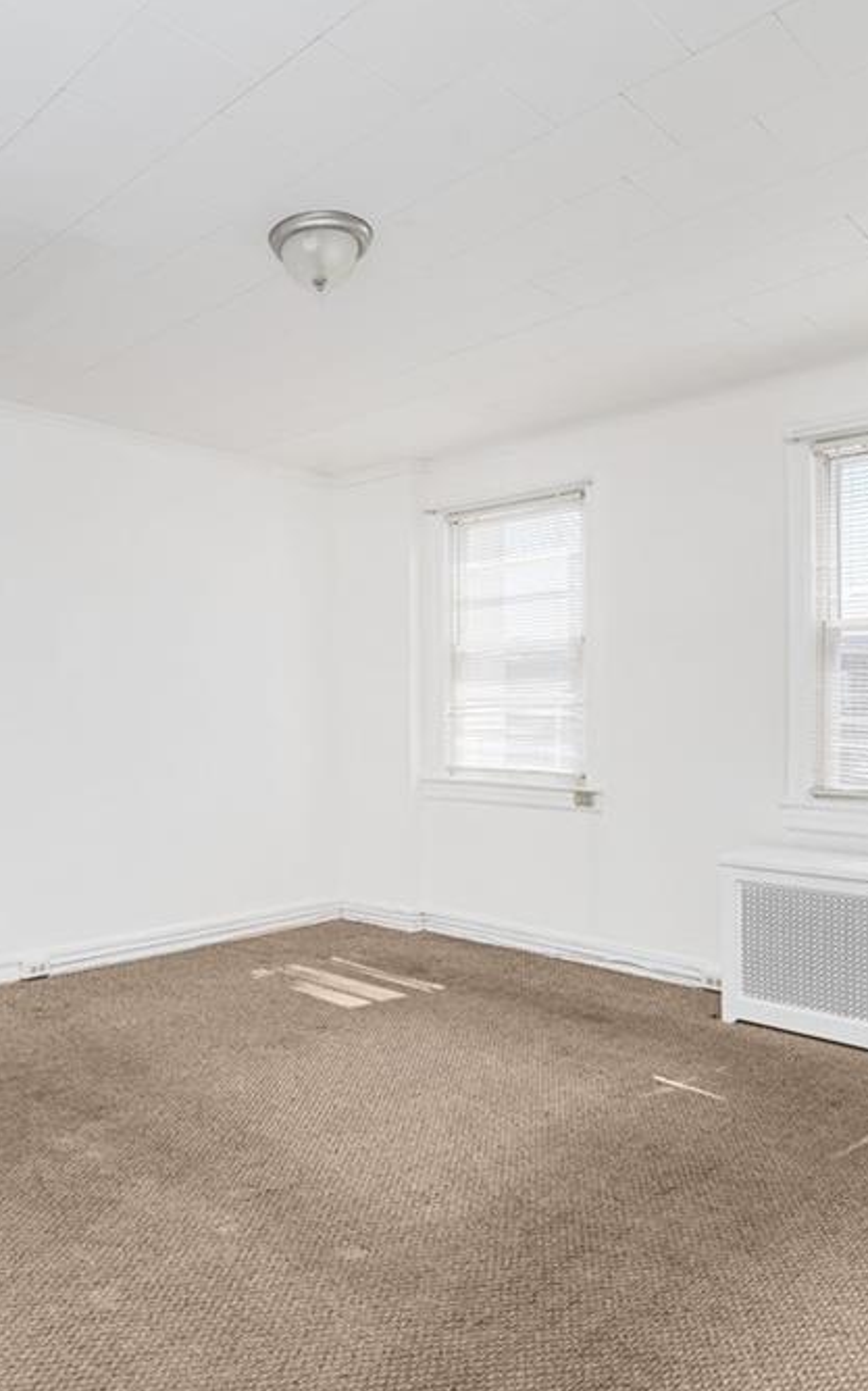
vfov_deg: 72.6
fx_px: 947
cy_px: 689
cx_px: 250
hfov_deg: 47.9
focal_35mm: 25
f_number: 7.1
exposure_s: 1/100
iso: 64
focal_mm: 16
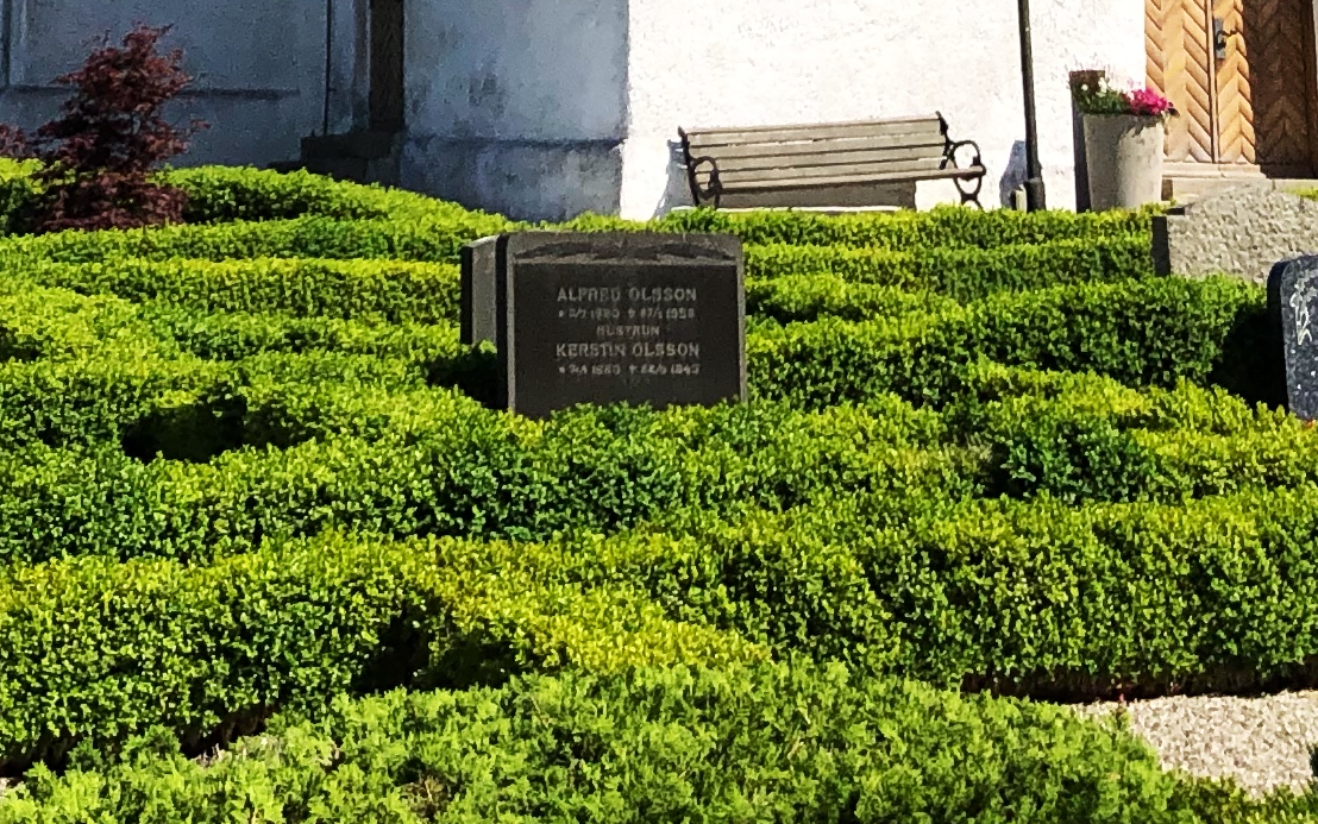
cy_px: -861
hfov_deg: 19.2
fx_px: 3880
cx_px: 349
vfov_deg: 11.0
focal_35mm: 108
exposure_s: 1/4367
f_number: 1.8
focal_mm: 3.99
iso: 20
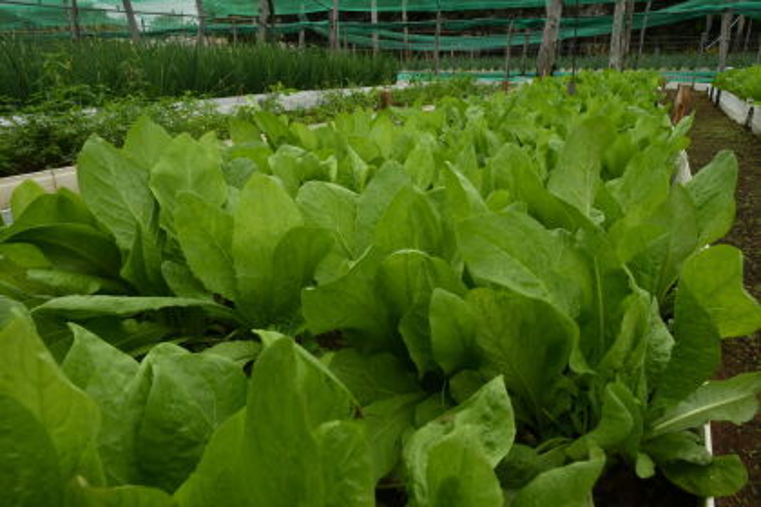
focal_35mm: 24
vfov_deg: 53.1
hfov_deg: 73.7
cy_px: 254
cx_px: 380
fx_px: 507
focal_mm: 16
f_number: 22
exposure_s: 1/125
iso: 360
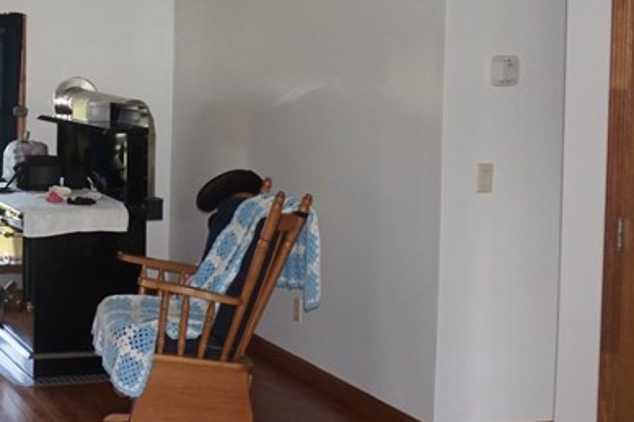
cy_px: 113
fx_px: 1179
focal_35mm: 67
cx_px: -86
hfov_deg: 27.2
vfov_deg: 20.2
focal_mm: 16
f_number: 4
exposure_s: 1/60
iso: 800
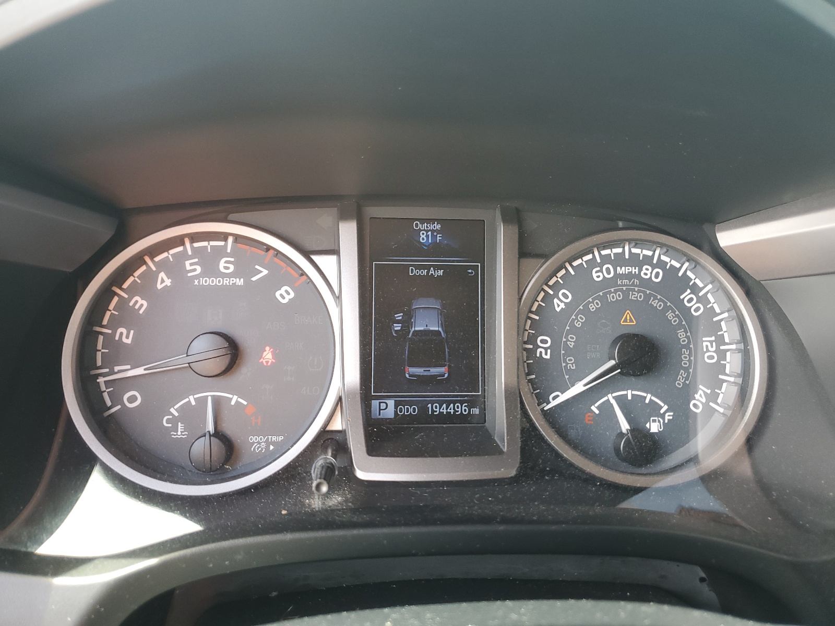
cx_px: 418
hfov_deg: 67.3
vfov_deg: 53.1
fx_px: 627
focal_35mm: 26
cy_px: 313
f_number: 1.5
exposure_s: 1/60.2
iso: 59
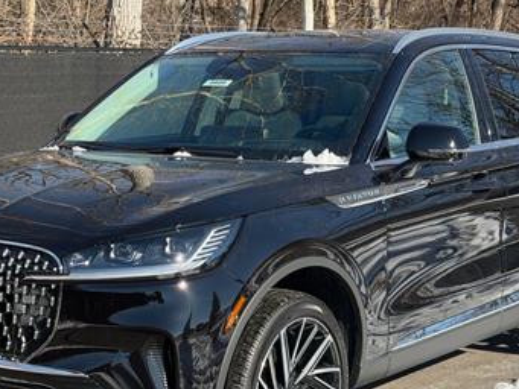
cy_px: 243
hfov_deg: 21.7
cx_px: 204
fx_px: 1350
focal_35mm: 90
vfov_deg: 16.4
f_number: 1.78
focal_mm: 6.76
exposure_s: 1/3704
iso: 100
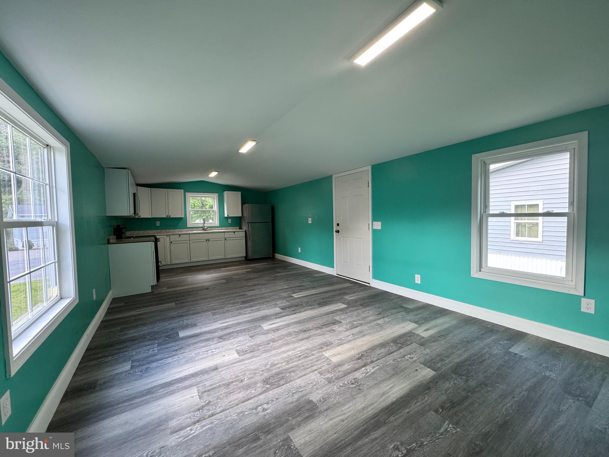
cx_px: 304
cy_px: 228
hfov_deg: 102.1
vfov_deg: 85.7
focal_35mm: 14
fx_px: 246
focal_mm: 2.22
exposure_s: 1/120
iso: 200
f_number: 2.2
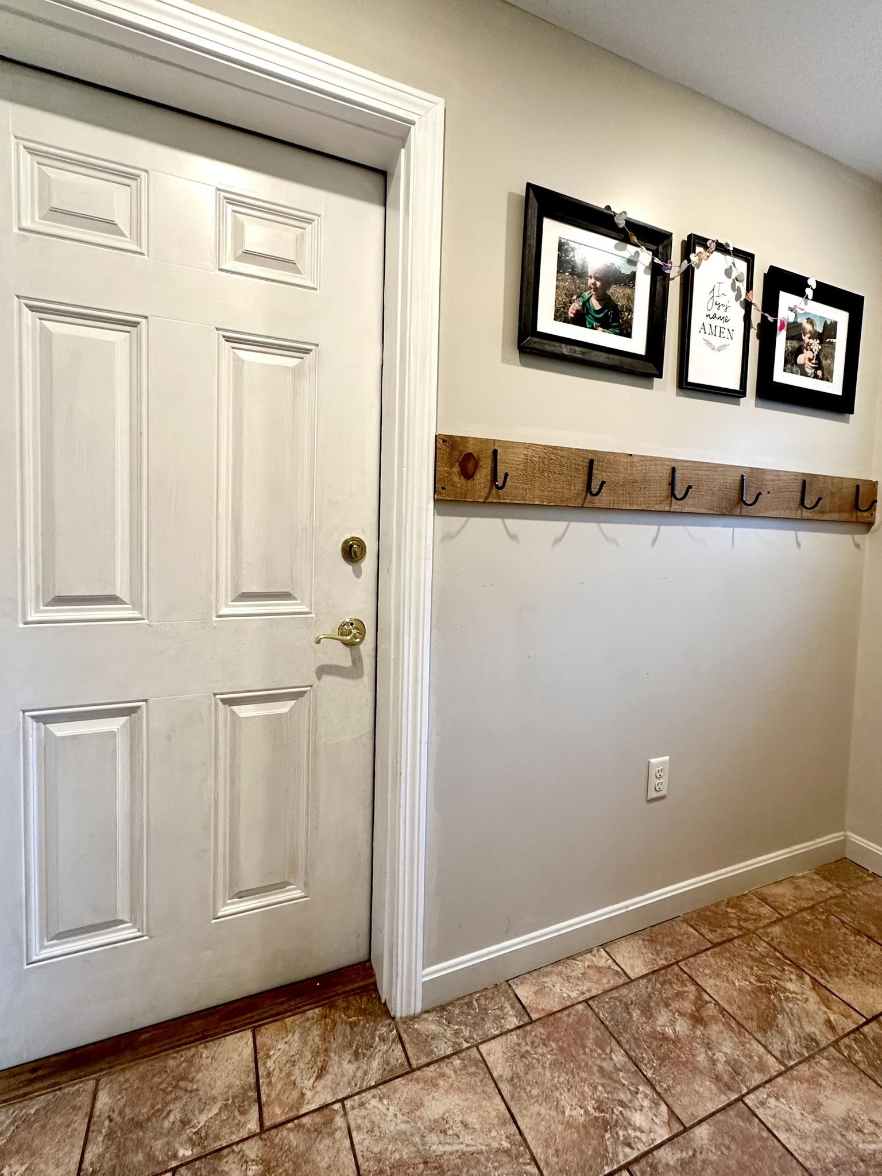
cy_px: 588
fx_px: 476
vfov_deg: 102.1
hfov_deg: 85.7
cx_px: 441
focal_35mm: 14
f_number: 2.2
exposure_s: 1/60
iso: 160
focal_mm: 2.22
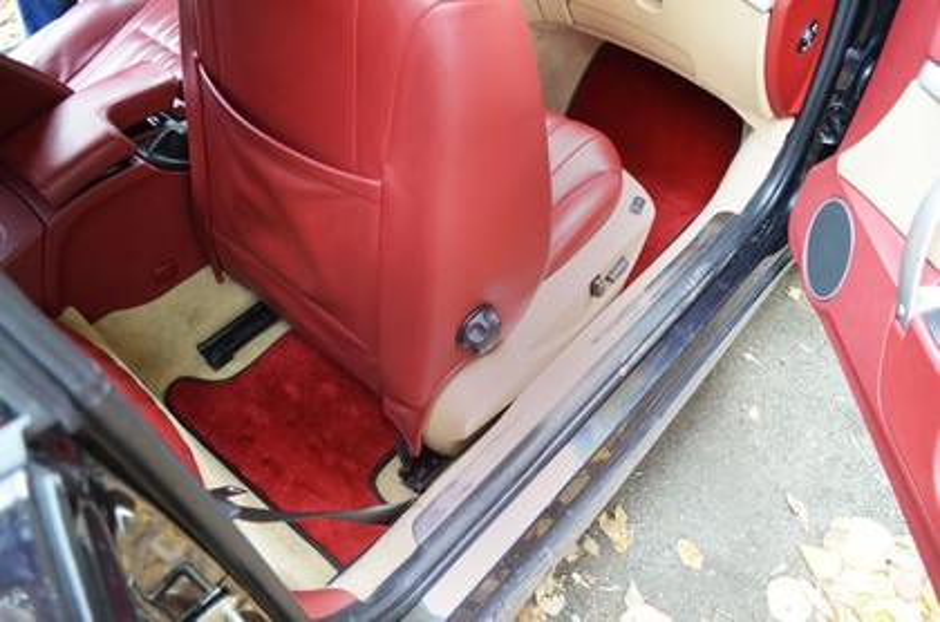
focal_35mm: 27
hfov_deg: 67.5
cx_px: 470
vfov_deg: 47.7
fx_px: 703
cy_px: 311
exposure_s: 1/60
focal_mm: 18
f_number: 4
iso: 800
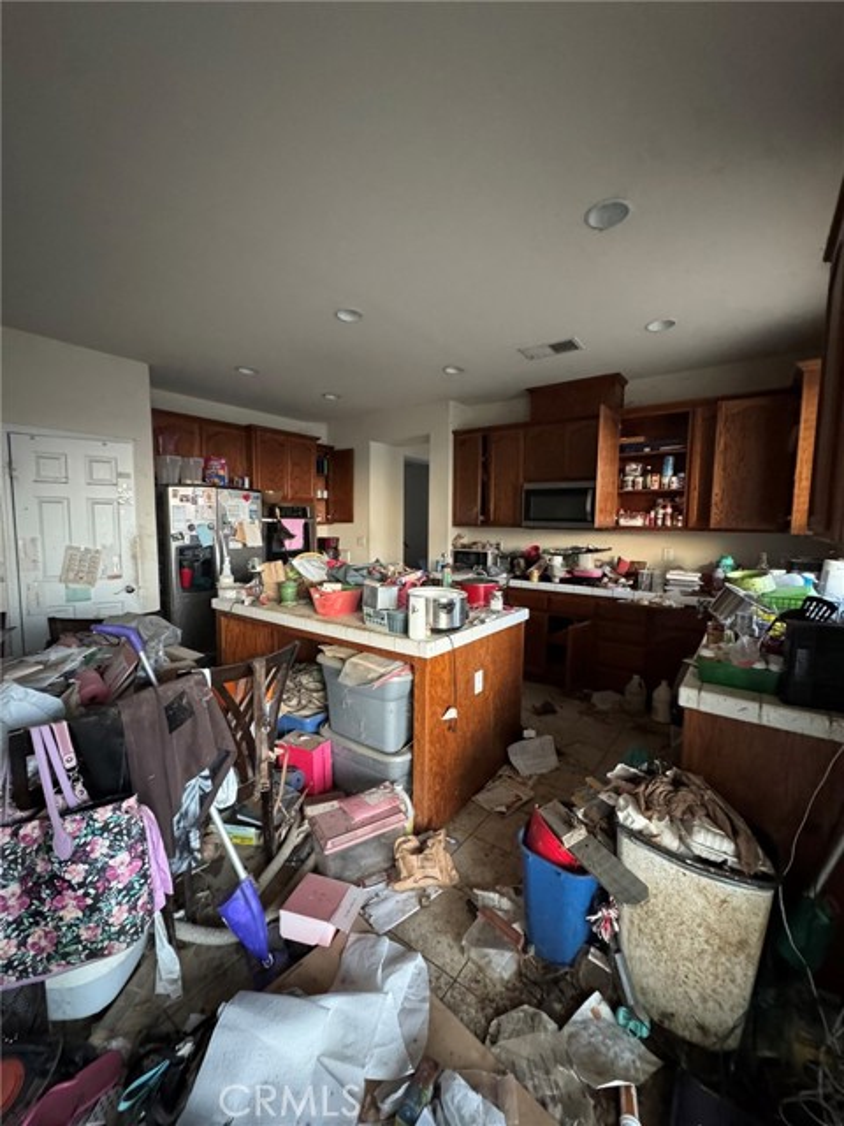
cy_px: 563
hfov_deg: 85.7
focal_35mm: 14
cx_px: 422
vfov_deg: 102.1
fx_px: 455
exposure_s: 1/53
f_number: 2.2
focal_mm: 2.22
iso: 1250
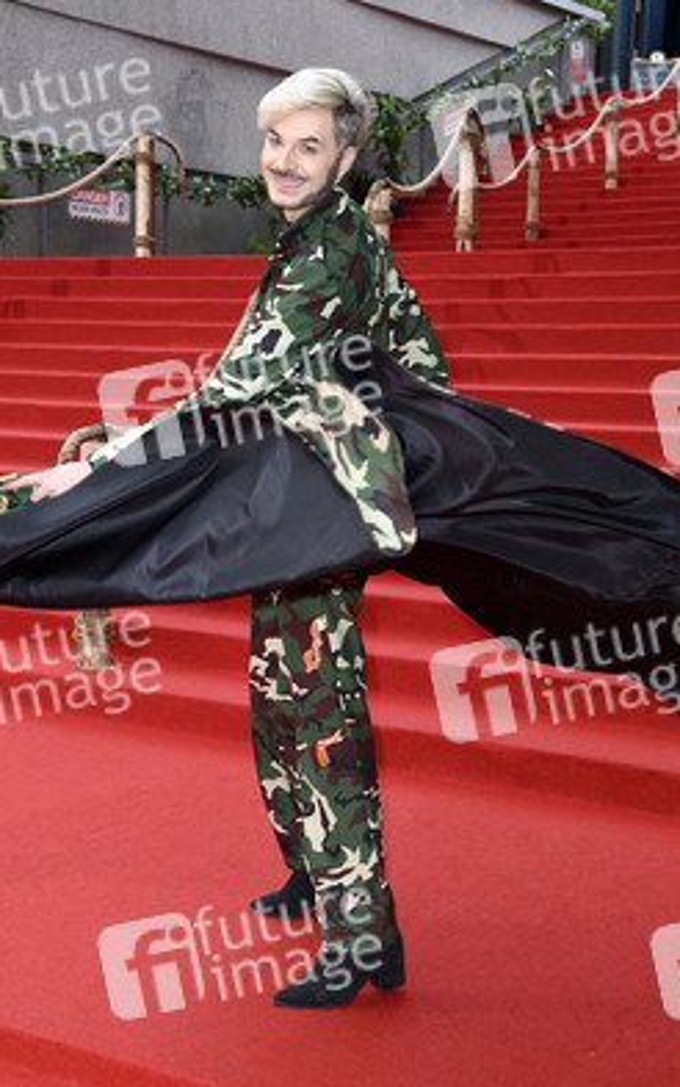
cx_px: 321
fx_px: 1688
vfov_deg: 35.7
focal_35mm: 57
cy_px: 539
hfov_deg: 22.8
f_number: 5.6
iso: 400
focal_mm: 55
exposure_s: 1/200
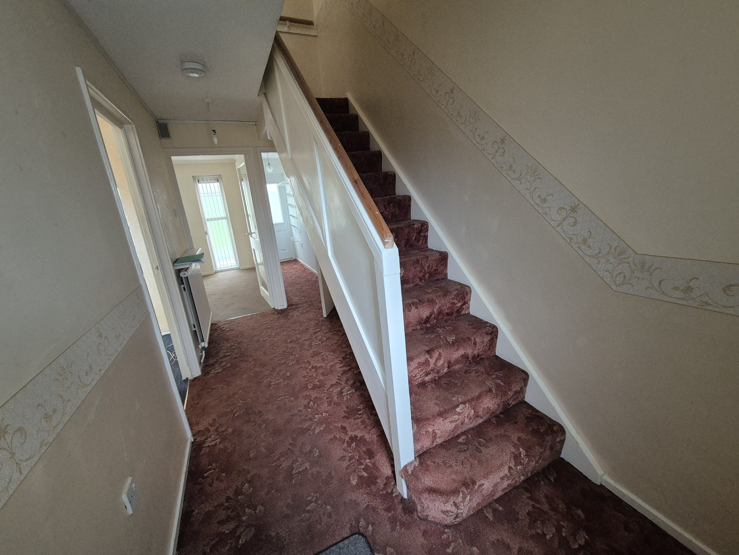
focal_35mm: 13
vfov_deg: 89.9
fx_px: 278
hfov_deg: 106.2
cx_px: 370
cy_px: 278
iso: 1000
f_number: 2.2
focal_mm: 2.2
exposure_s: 1/50
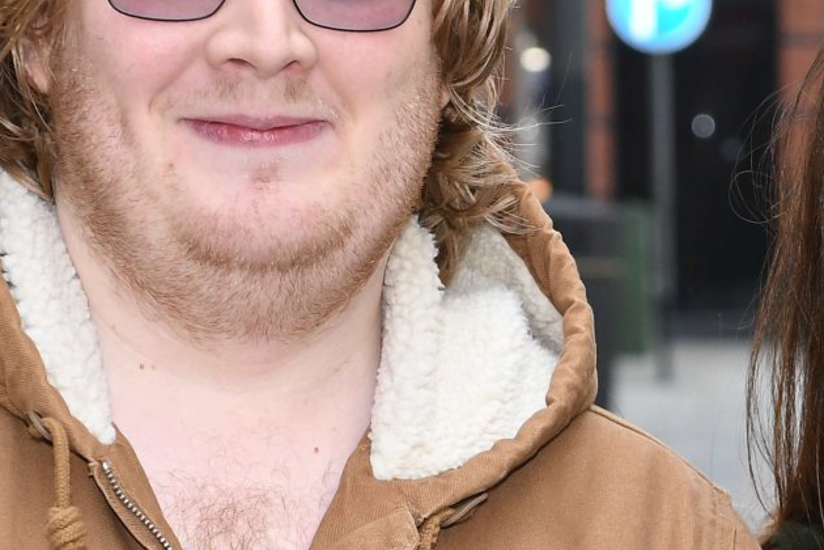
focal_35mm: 273
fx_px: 6248
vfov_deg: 5.0
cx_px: 658
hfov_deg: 7.5
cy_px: 502
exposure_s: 1/320
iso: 800
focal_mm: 56
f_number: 5
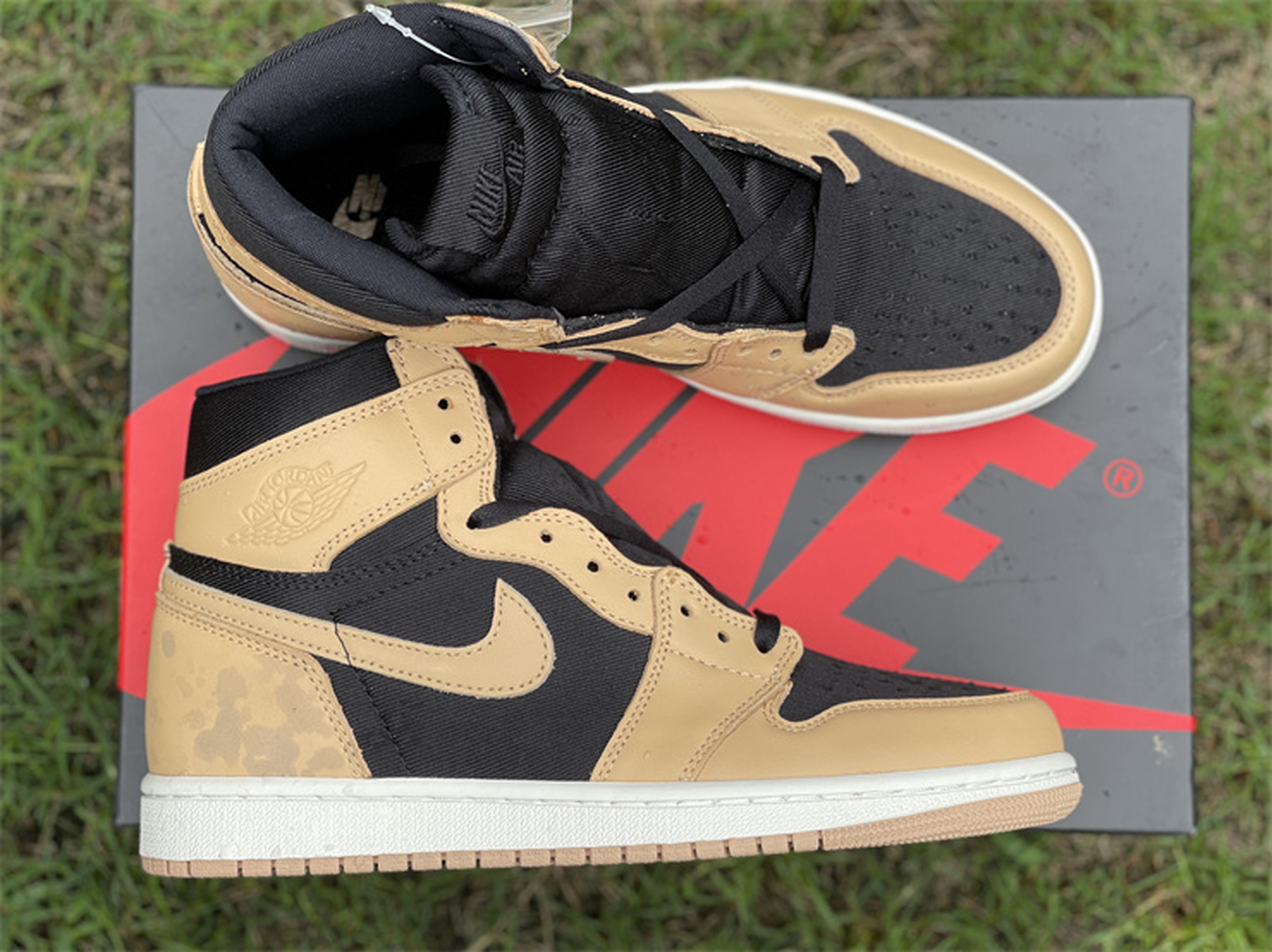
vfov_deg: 22.9
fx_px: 2350
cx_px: 636
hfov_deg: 30.3
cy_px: 476
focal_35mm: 64
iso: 25
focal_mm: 7.5
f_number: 2.2
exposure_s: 1/267
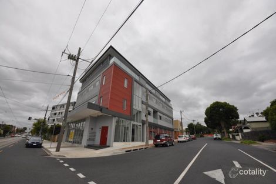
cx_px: 138
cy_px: 92
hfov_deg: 100.4
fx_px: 115
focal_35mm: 15
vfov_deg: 77.3
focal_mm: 10
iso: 200
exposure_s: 1/200
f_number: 13
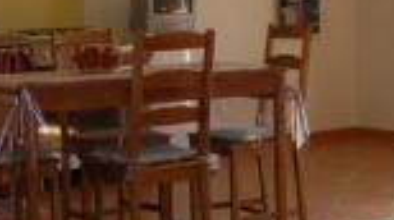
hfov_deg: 24.3
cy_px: -45
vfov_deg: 13.4
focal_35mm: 87
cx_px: 287
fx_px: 907
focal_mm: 5.8
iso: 50
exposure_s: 1/67.3
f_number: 3
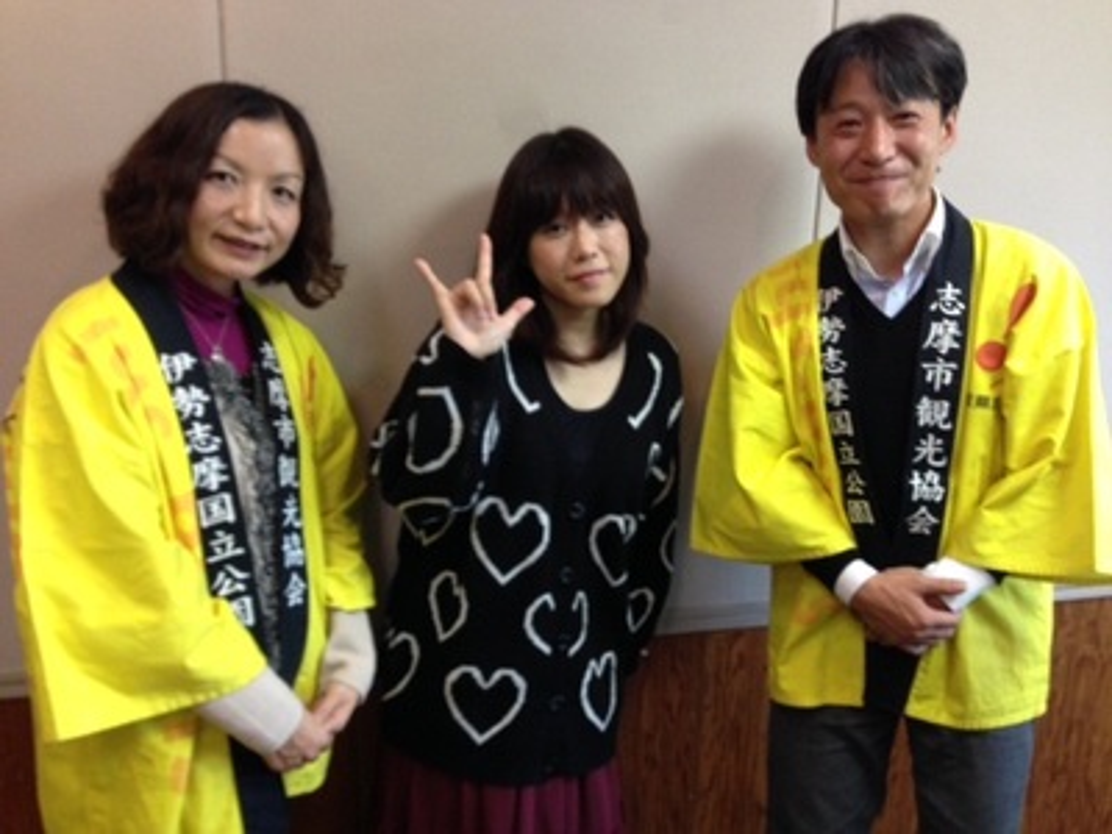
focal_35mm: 33
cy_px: 417
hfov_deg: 55.4
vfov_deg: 42.9
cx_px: 556
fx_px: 1060
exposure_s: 1/20
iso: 160
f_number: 2.4
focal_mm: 4.12
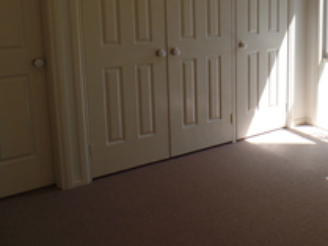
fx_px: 417
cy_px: 52
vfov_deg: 32.1
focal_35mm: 44
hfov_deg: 39.1
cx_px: 309
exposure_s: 1/125
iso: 80
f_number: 3.5
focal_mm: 4.1
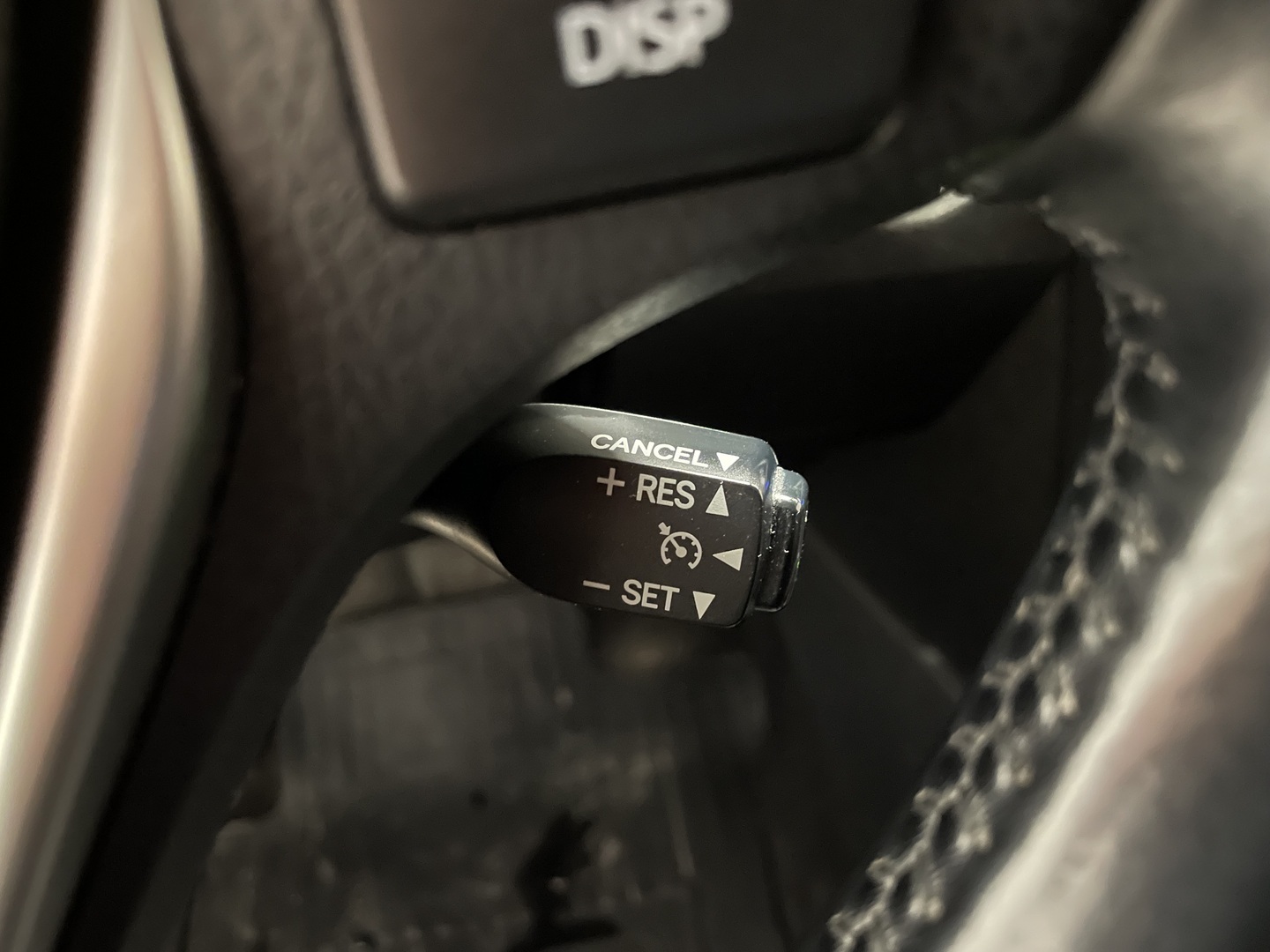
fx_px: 954
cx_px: 635
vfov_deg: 53.1
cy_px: 476
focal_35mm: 26
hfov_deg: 67.3
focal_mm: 4.2
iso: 2000
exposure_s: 1/19
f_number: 1.6
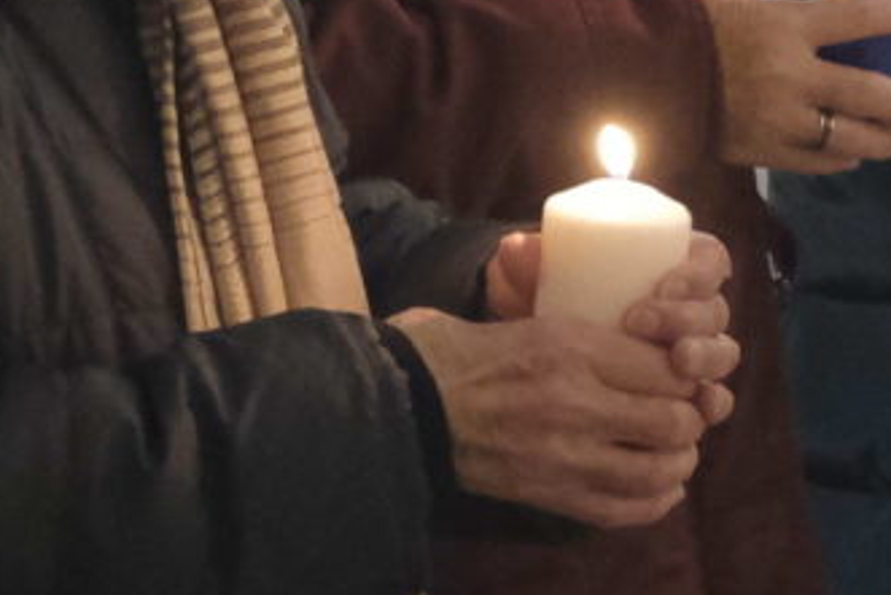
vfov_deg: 5.4
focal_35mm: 255
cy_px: -155
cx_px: 261
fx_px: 6314
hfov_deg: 8.1
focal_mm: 22.3
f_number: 3.2
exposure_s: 1/60
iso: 5000
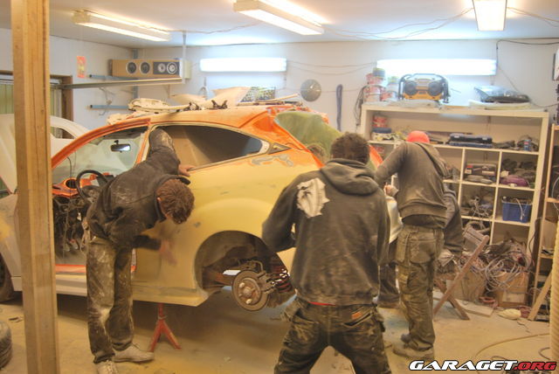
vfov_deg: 43.7
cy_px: 187
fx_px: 466
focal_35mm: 30
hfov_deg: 61.9
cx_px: 280
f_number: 3.8
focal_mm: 20
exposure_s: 1/50
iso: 400
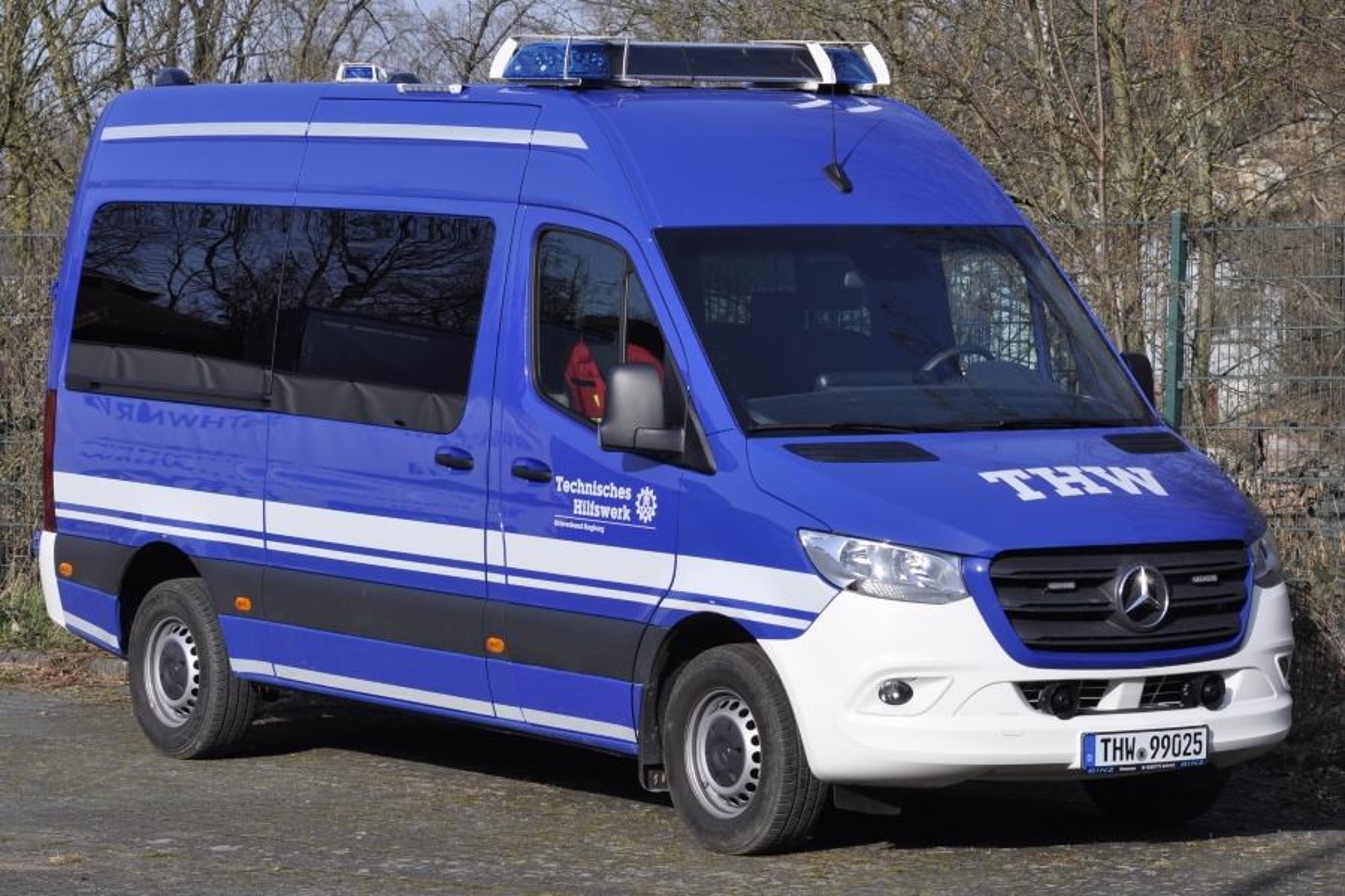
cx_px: 672
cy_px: 448
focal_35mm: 117
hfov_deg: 17.5
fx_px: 4371
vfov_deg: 11.7
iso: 500
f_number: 8
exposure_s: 1/1000
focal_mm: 78
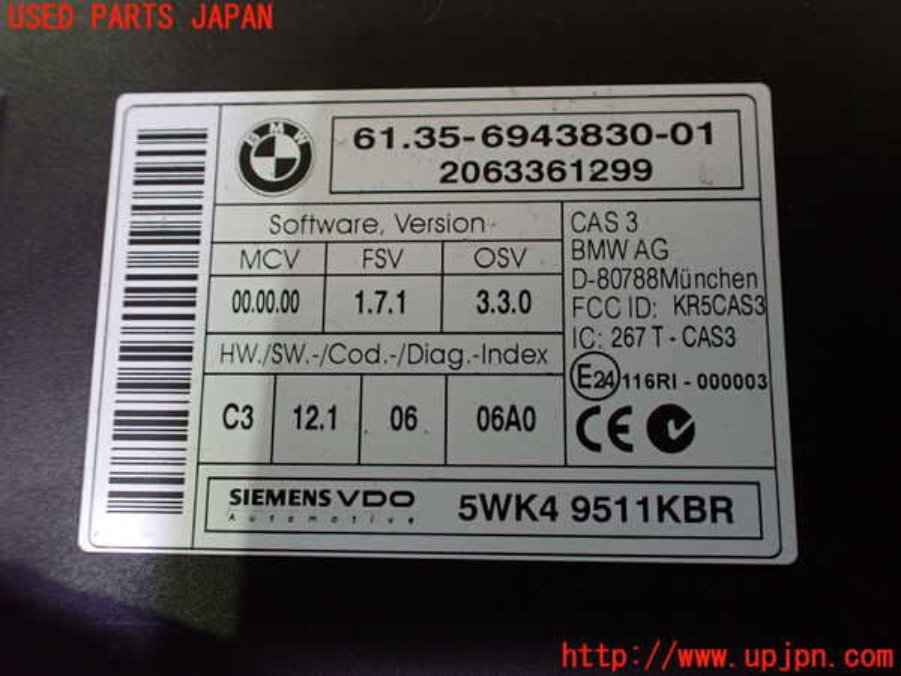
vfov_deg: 46.8
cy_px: 338
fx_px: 781
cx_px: 450
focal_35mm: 30
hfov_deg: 60.0
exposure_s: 1/80
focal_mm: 5.4
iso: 800
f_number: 2.3
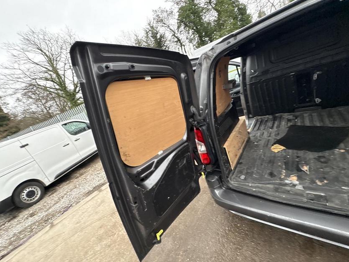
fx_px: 151
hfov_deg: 98.1
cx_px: 167
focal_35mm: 15
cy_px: 135
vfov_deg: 81.7
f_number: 2.2
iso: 160
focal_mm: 2.22
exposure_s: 1/99
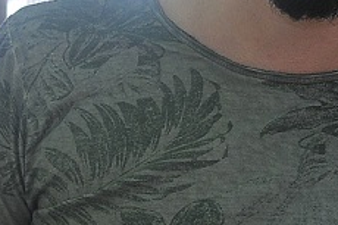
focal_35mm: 227
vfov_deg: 6.0
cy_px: 212
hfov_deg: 9.1
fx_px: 2130
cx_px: 222
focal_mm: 24
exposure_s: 1/250
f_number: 3.5
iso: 250
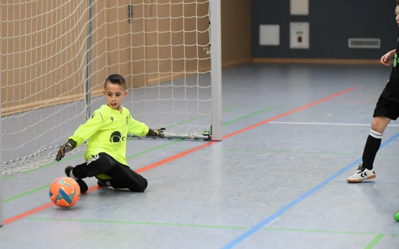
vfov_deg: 9.5
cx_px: 165
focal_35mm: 138
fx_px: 1501
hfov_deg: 15.1
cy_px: 108
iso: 8000
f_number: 2.8
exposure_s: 1/1250
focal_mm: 110
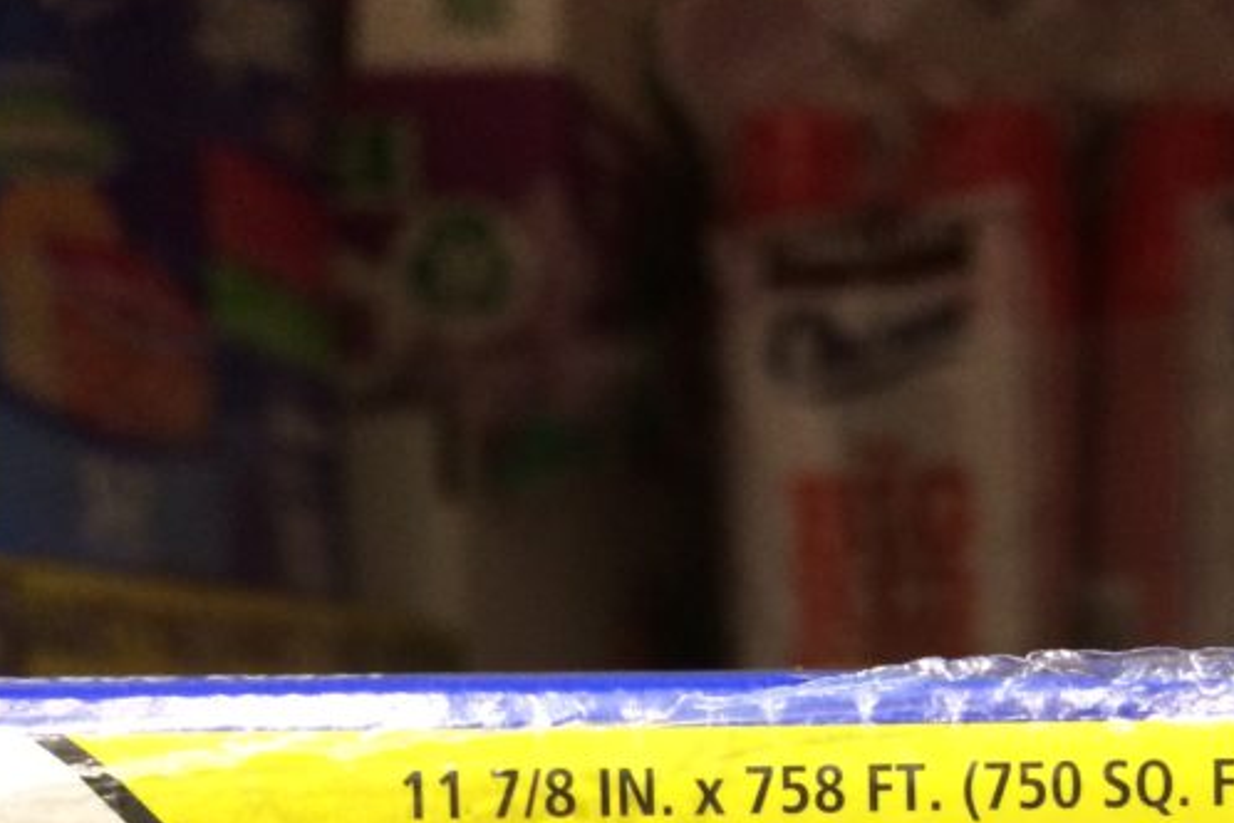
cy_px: 1049
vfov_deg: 20.2
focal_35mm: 62
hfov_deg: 31.9
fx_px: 2125
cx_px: 882
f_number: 2.2
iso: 200
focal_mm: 4.15
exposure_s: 1/30
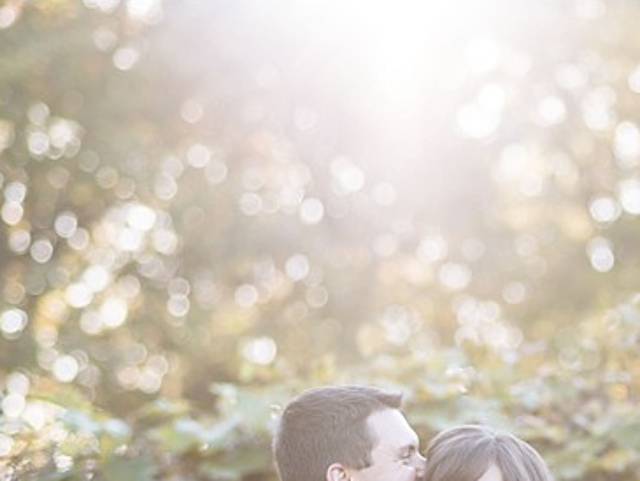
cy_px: 557
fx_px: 3976
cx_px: 656
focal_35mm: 215
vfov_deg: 6.9
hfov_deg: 9.1
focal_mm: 85
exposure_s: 1/1600
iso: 560
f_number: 2.2
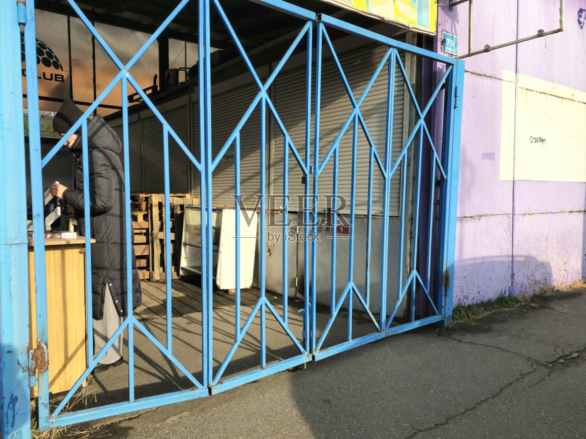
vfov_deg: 58.9
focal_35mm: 23
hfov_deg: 73.9
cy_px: 220
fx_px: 389
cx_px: 293
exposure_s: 1/909
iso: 12
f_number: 1.8
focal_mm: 6.4
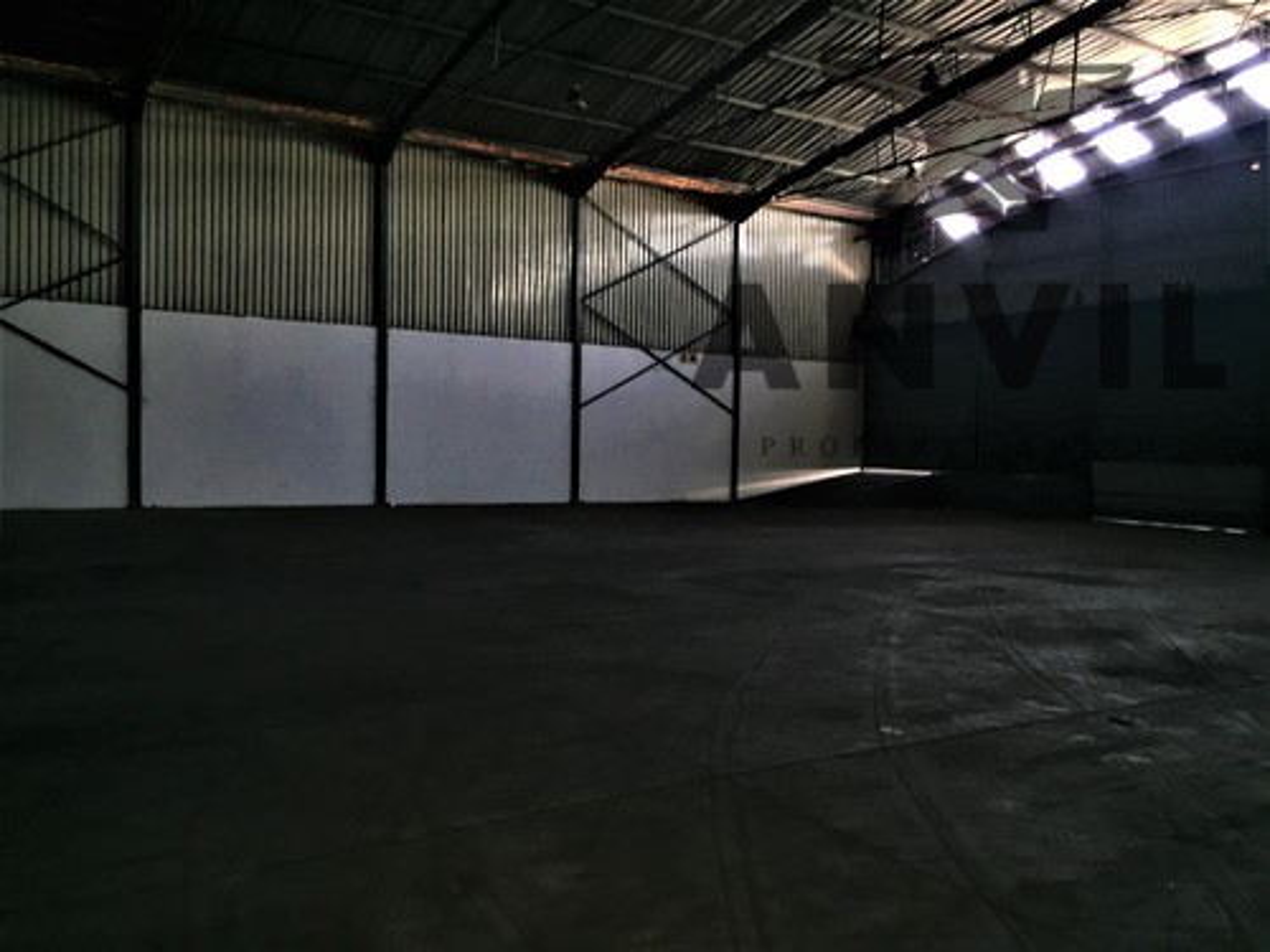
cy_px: 476
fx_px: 1064
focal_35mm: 29
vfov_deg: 48.2
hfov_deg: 61.7
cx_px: 635
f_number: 2.2
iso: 80
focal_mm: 4.15
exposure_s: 1/17
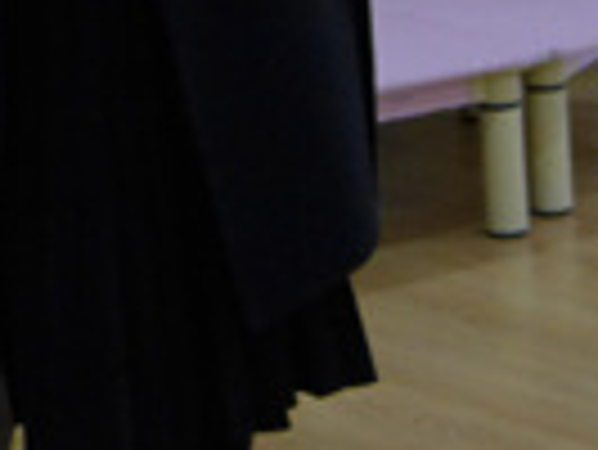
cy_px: 598
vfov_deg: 8.2
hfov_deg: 10.2
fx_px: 3078
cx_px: 1241
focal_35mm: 178
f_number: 1.7
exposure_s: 1/320
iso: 320
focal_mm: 7.3
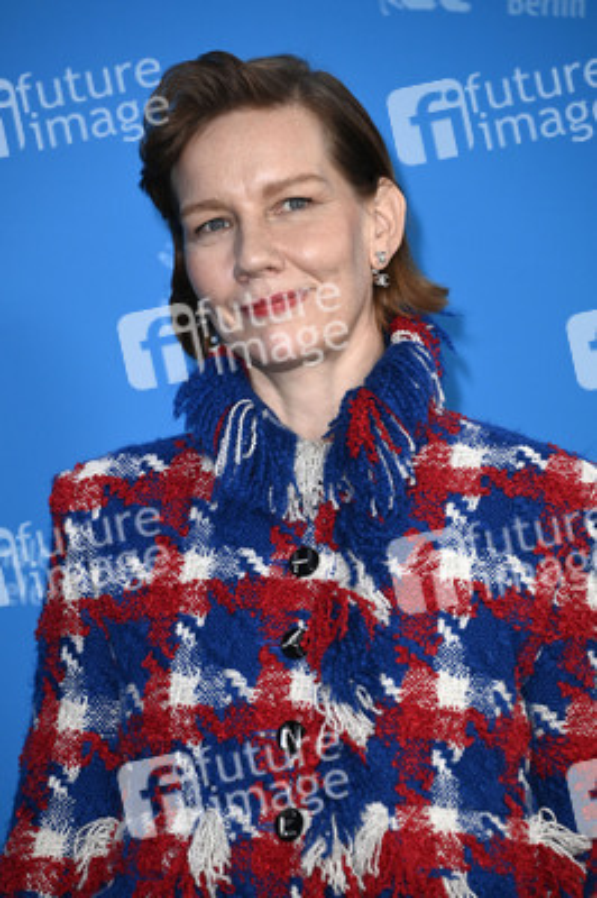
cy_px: 449
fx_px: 4983
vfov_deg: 10.3
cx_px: 298
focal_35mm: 200
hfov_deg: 6.9
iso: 1000
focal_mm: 200
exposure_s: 1/250
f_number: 5.6
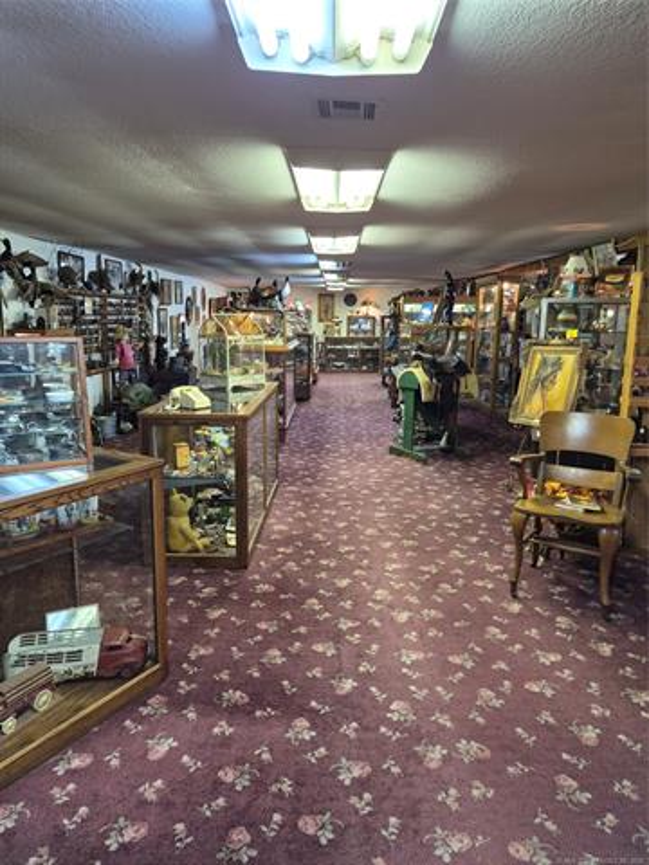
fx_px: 575
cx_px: 324
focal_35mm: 23
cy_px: 432
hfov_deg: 58.9
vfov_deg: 73.9
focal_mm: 5.4
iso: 320
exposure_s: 1/120
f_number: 1.8
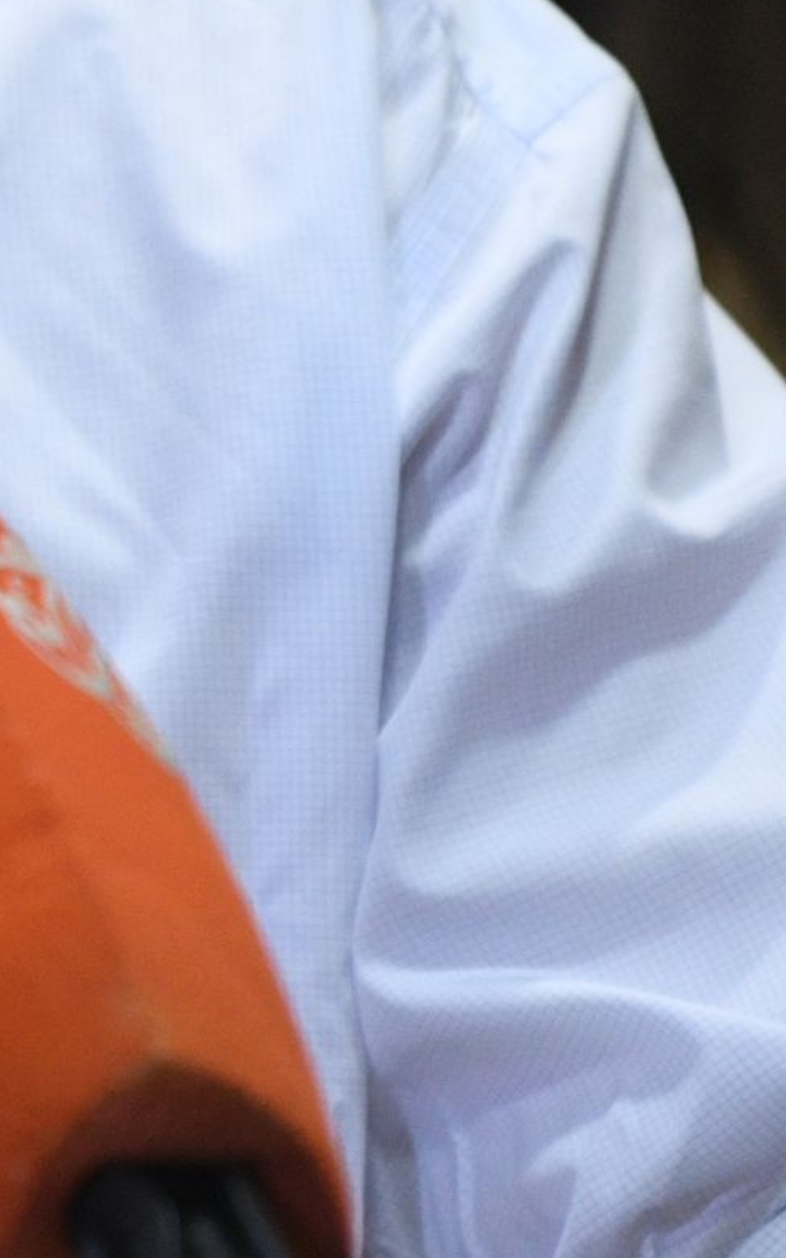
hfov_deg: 1.3
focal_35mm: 1038
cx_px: -690
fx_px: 35589
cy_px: 170
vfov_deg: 2.0
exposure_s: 1/125
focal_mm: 200
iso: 1250
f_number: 2.8
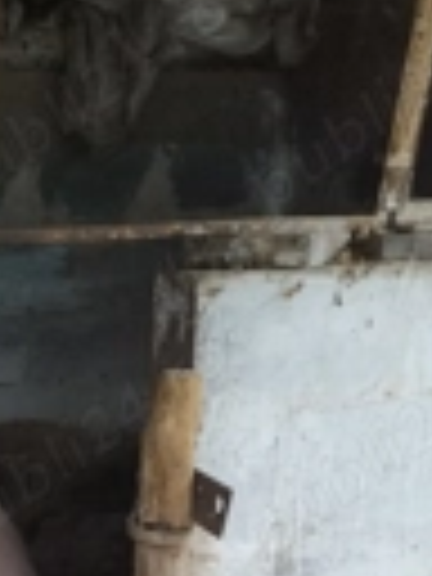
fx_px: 1248
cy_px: 864
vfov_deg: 21.7
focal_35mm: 75
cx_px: -76
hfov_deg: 18.7
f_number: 1.89
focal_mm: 5.89
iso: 100
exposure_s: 1/100
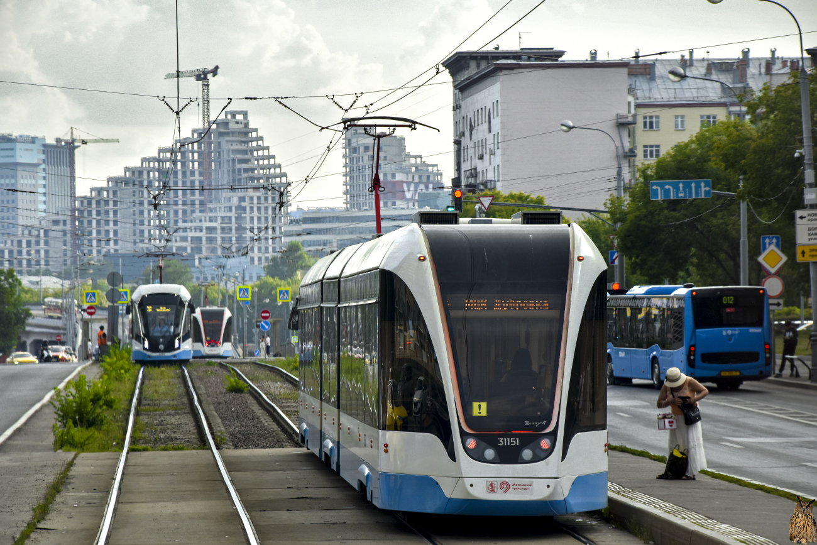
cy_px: 272
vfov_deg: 8.7
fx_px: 3575
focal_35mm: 158
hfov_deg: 13.0
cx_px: 408
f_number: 8
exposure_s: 1/320
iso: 200
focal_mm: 105
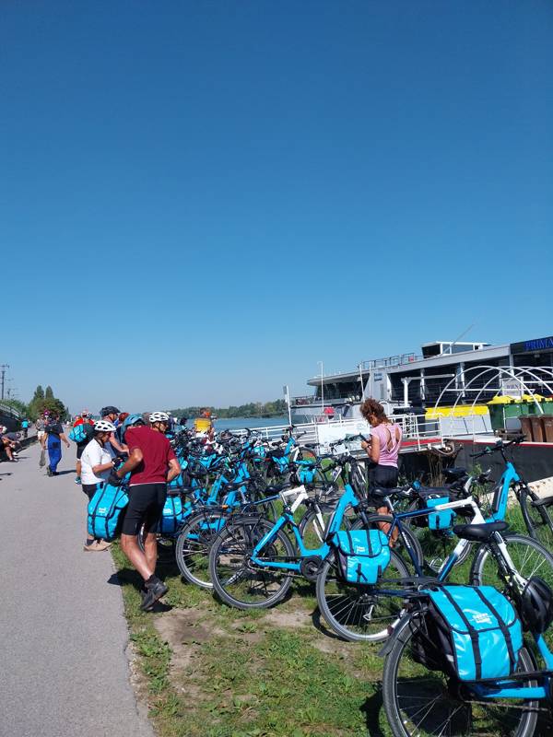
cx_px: 276
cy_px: 368
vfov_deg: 67.3
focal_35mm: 26
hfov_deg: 53.1
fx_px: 554
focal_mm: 4
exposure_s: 1/1366
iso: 25
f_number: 1.8
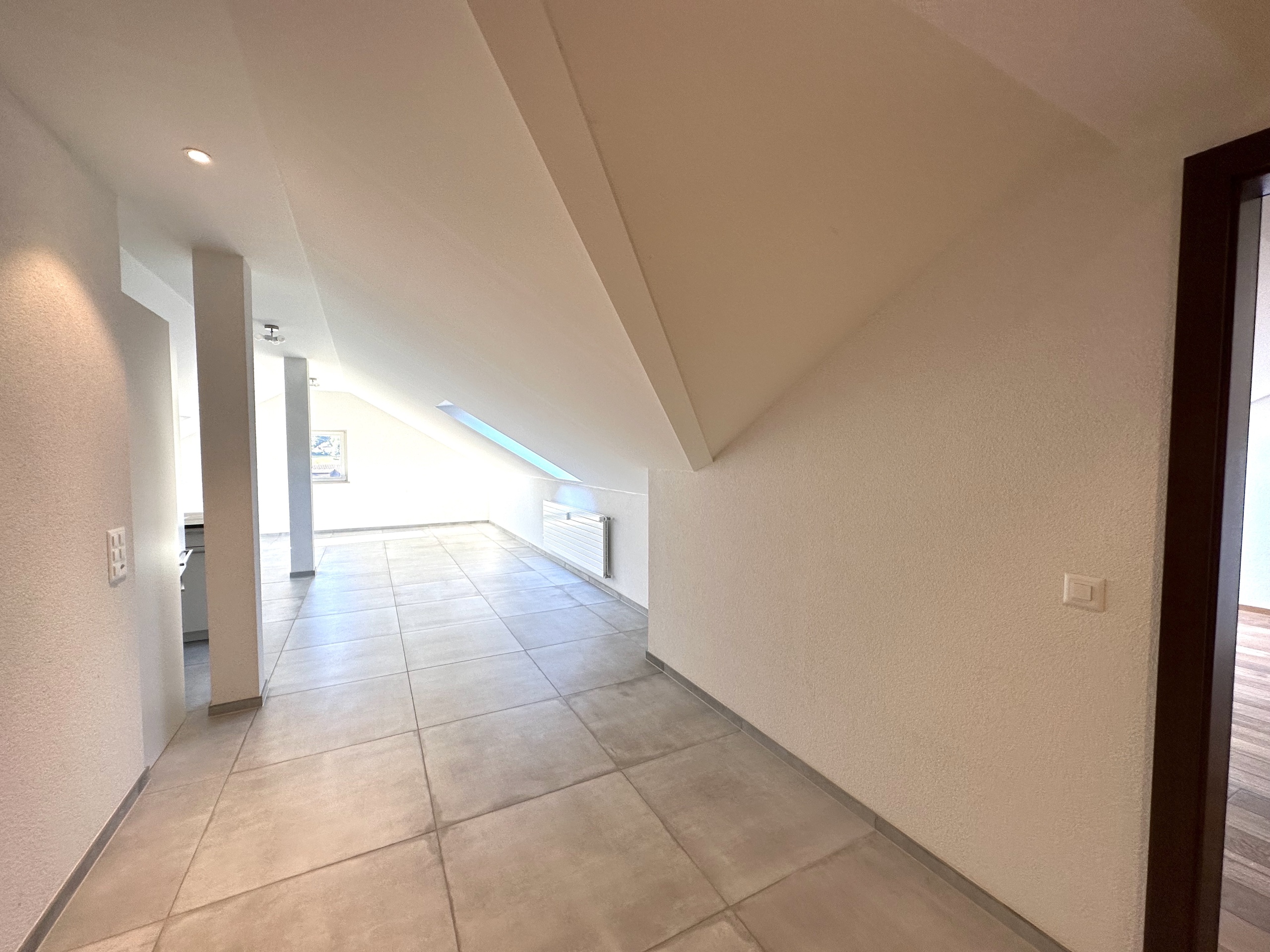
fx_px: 514
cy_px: 476
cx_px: 635
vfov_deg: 85.7
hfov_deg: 102.1
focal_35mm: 14
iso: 64
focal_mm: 2.22
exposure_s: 1/100
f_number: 2.2
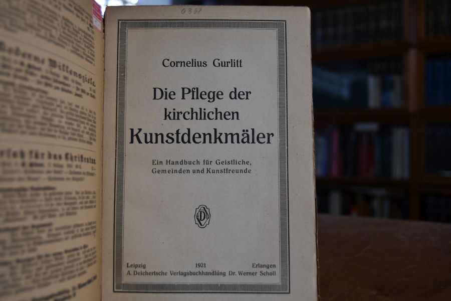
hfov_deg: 49.6
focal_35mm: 39
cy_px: 150
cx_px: 226
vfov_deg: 34.2
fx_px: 489
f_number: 4
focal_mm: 26
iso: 640
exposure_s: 1/250
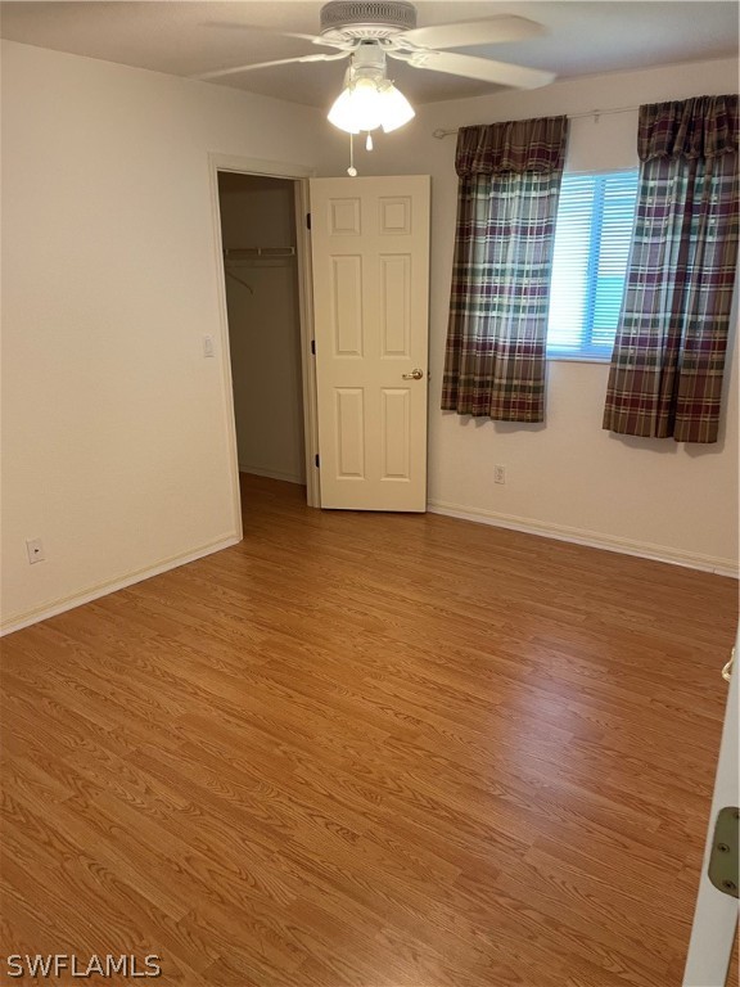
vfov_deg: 67.3
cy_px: 494
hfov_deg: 53.1
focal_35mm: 26
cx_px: 370
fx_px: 741
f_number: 1.6
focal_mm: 4.2
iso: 200
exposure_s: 1/60
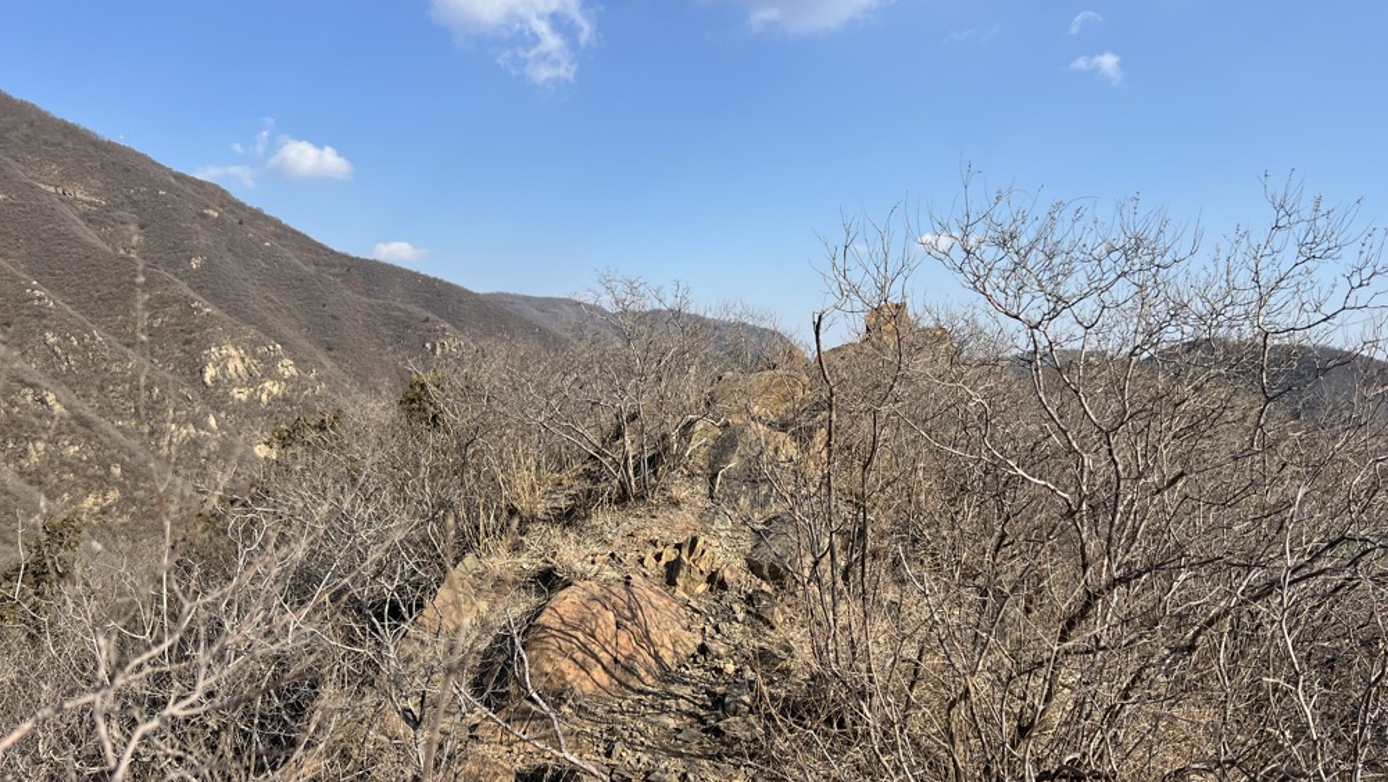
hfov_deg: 66.0
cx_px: 706
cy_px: 414
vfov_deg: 40.2
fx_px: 1068
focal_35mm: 29
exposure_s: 1/3968
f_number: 1.5
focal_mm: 5.7
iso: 50
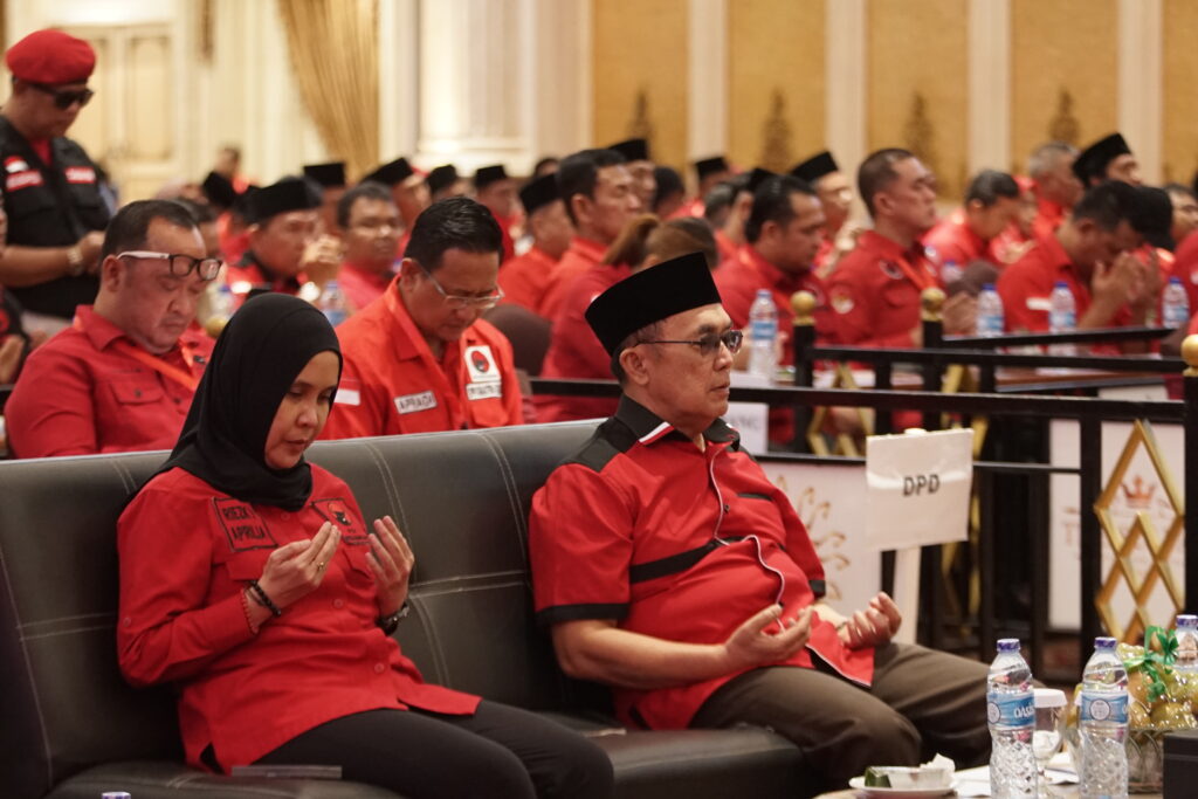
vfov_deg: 8.7
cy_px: 400
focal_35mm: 157
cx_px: 599
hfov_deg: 13.1
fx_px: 5225
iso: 2500
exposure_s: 1/60
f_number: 2.8
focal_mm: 105
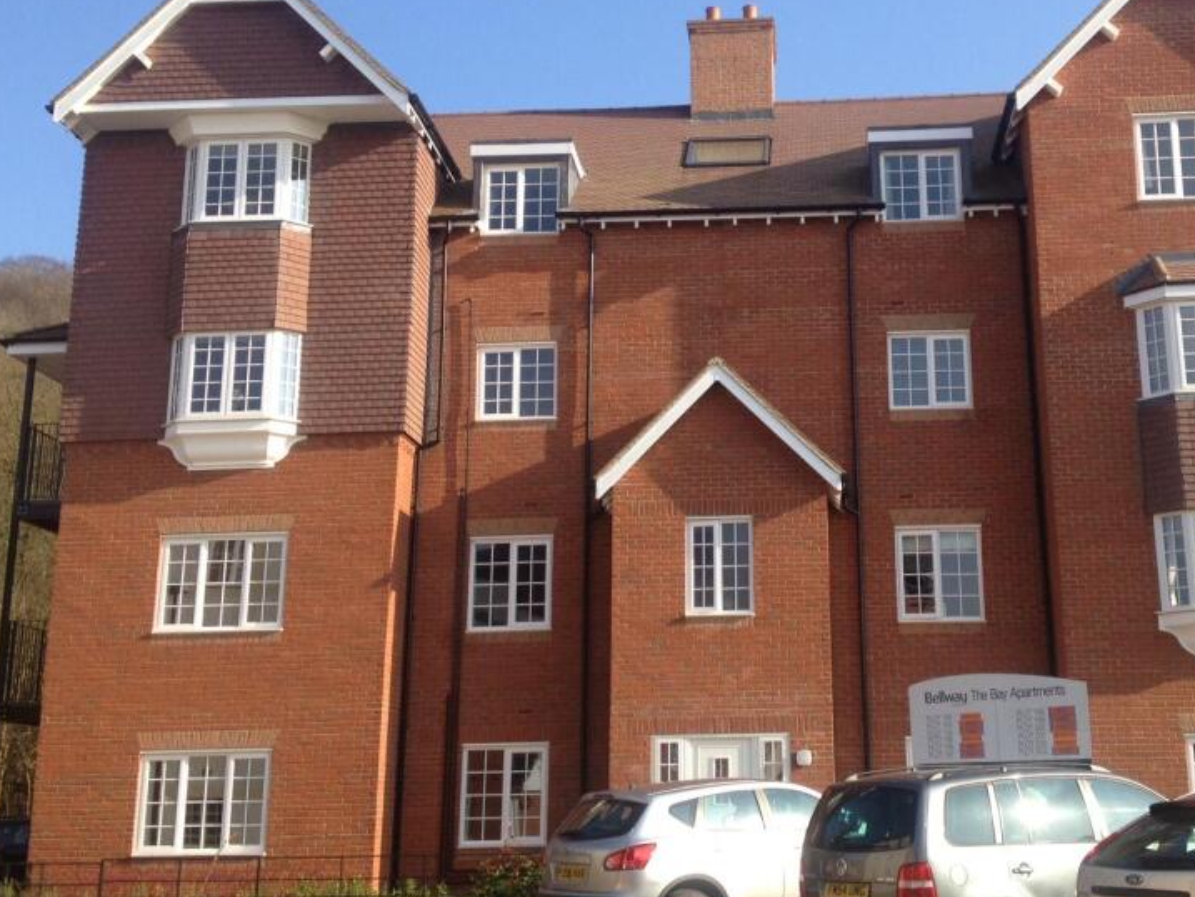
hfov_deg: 38.0
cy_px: 380
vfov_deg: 29.1
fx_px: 1726
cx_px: 727
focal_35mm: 50
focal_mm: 4.28
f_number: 2.4
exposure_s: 1/726
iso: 50
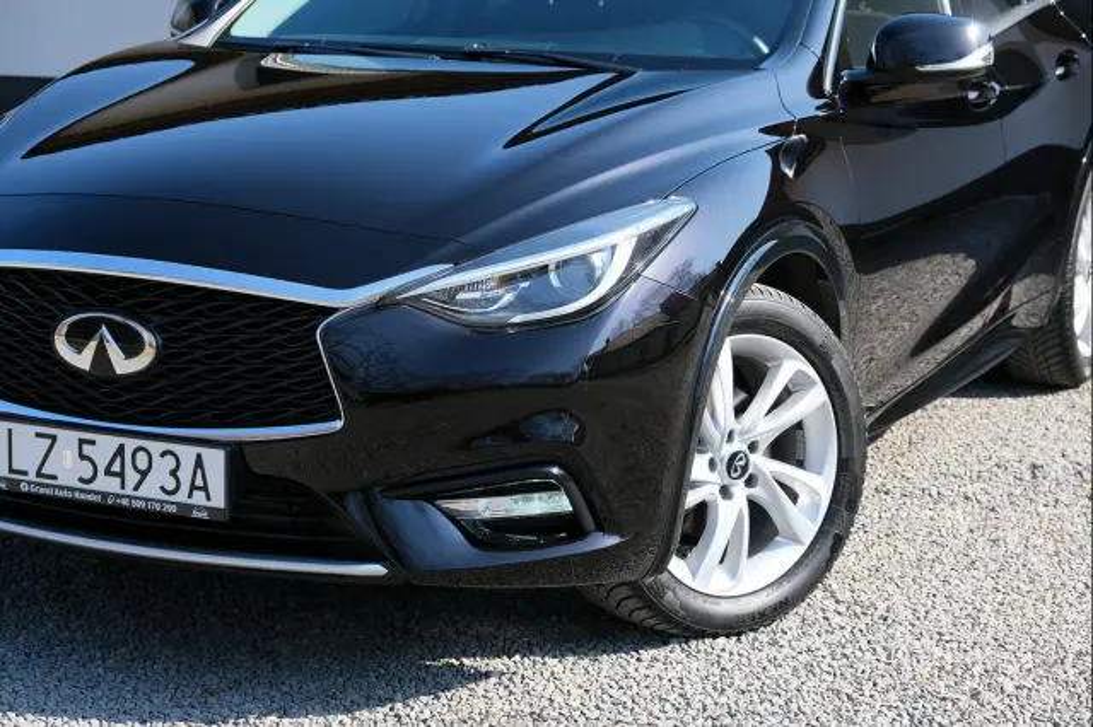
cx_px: 546
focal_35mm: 76
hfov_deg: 26.7
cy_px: 364
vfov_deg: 17.9
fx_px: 2306
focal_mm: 50.5
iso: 320
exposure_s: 1/350
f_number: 5.6
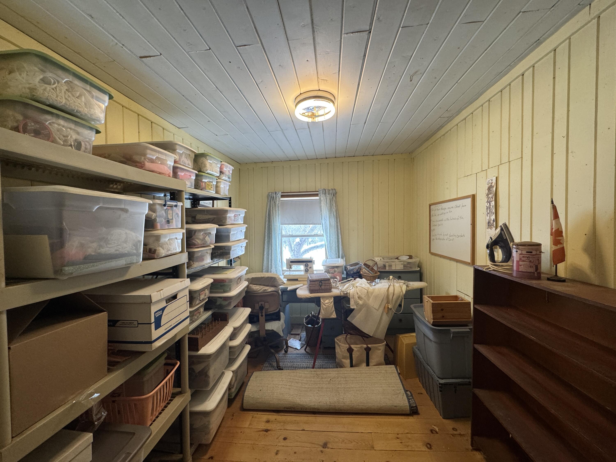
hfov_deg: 102.1
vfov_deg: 85.7
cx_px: 308
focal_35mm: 14
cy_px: 231
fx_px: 249
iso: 200
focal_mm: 2.22
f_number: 2.2
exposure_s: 1/60
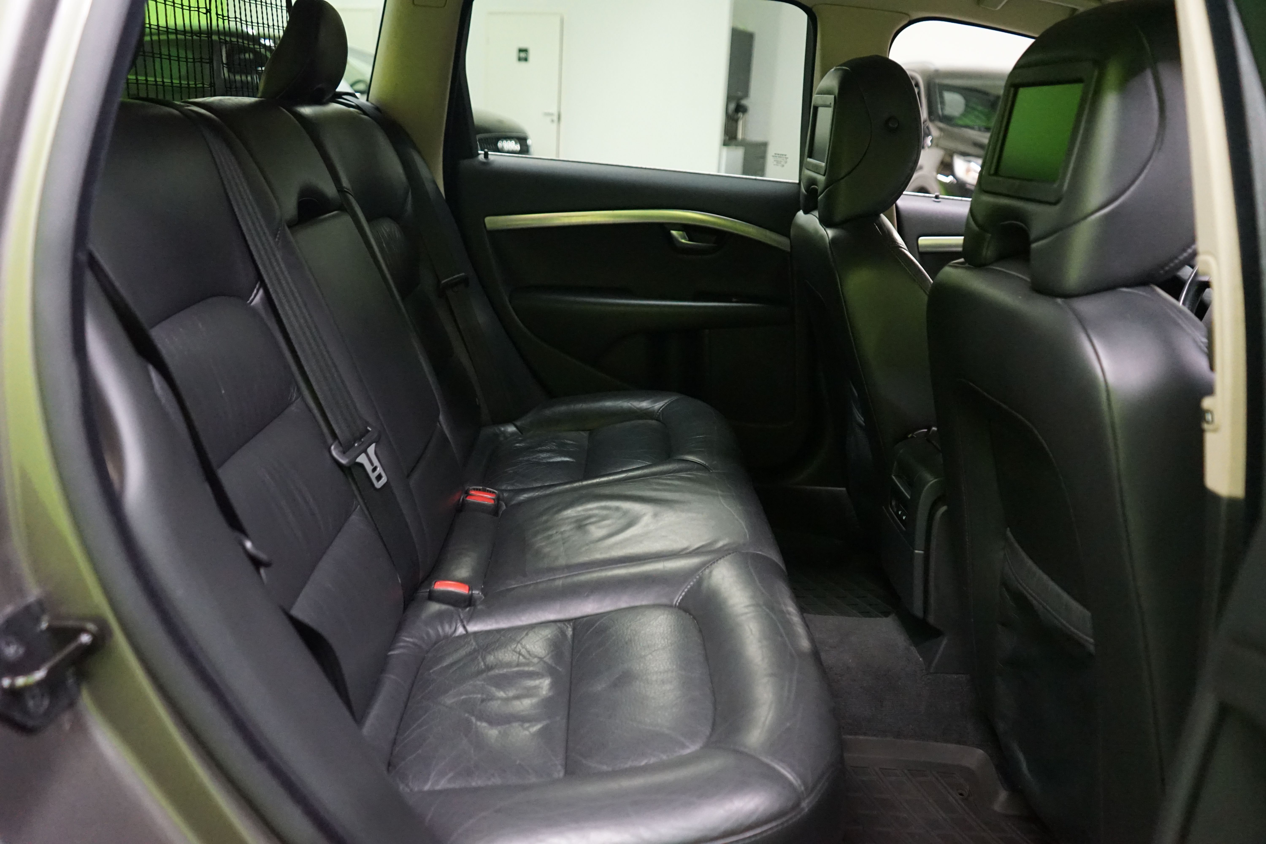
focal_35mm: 28
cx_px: 633
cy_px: 422
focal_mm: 28
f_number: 3.5
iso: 6400
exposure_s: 1/125
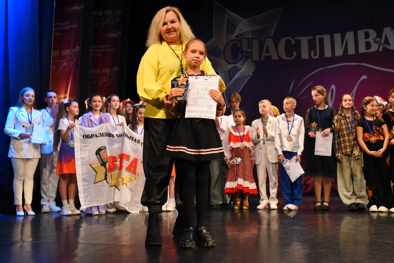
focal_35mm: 35
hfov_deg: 54.4
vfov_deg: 37.9
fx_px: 383
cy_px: 132
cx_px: 197
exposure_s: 1/250
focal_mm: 35
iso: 5000
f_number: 6.3
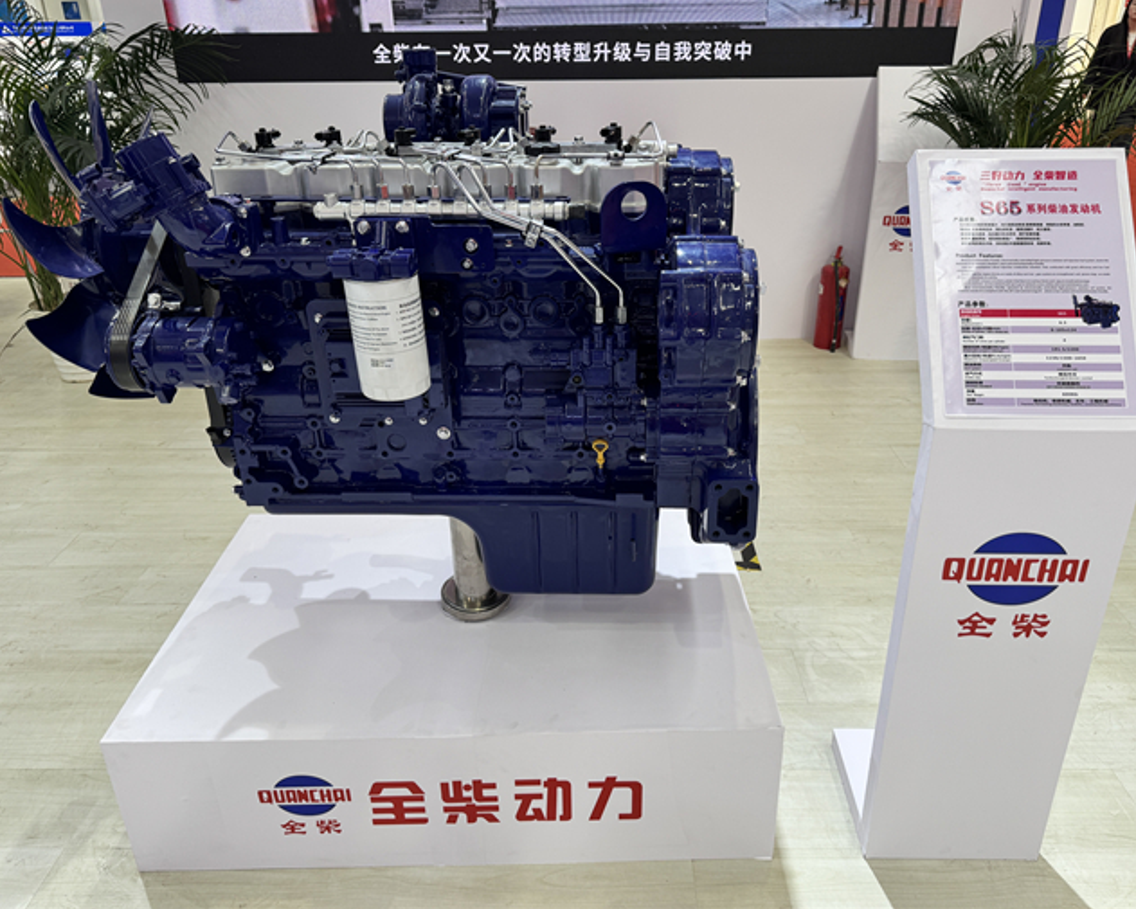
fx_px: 874
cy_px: 438
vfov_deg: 54.9
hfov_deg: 66.0
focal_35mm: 26
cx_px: 594
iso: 50
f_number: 1.78
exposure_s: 1/100
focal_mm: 6.76
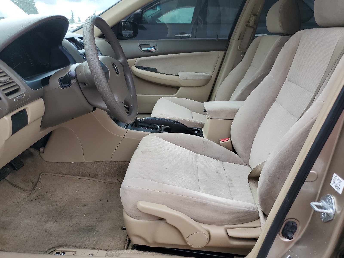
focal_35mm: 26
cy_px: 129
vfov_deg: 53.1
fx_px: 258
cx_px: 172
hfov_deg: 67.3
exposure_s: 1/526
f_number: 1.5
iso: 50
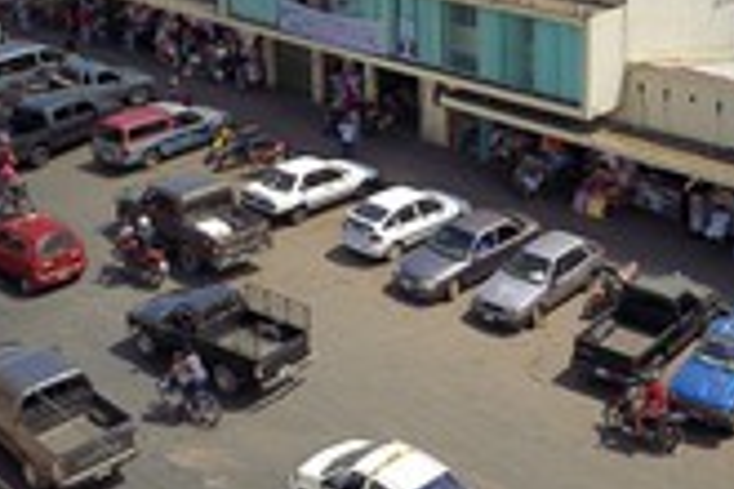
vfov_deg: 21.1
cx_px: 601
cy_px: -53
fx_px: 1244
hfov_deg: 31.9
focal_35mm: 61
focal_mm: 24
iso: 200
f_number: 9
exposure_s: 1/400
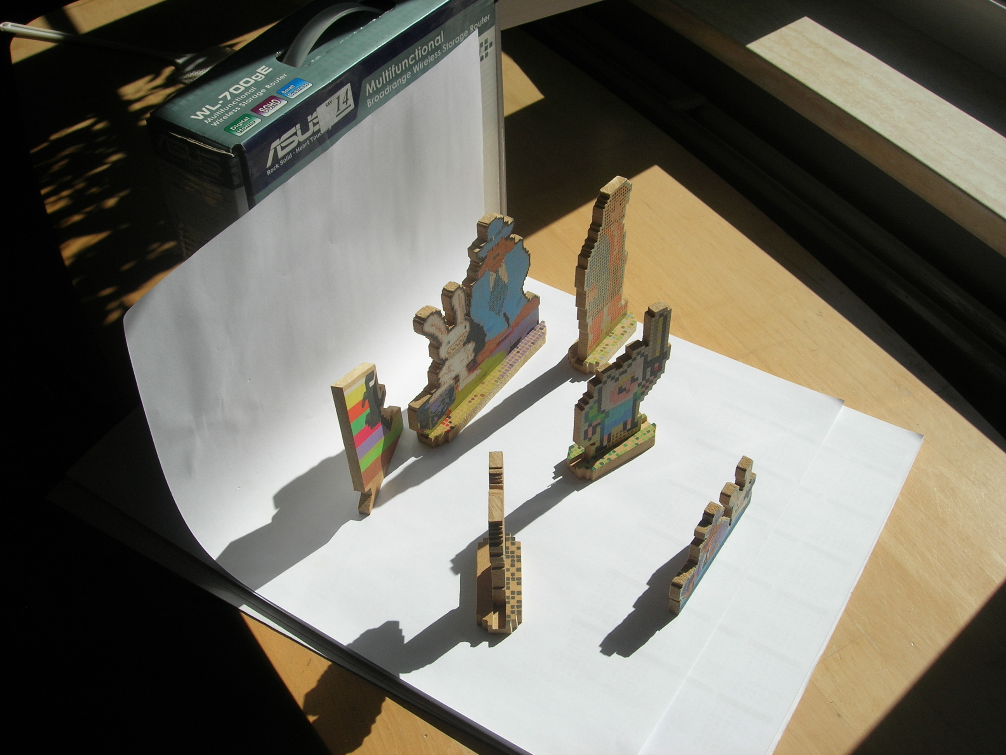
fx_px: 1104
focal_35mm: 38
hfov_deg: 49.0
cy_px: 378
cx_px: 503
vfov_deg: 37.7
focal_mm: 7.8
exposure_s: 1/1050
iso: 64
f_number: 4.8
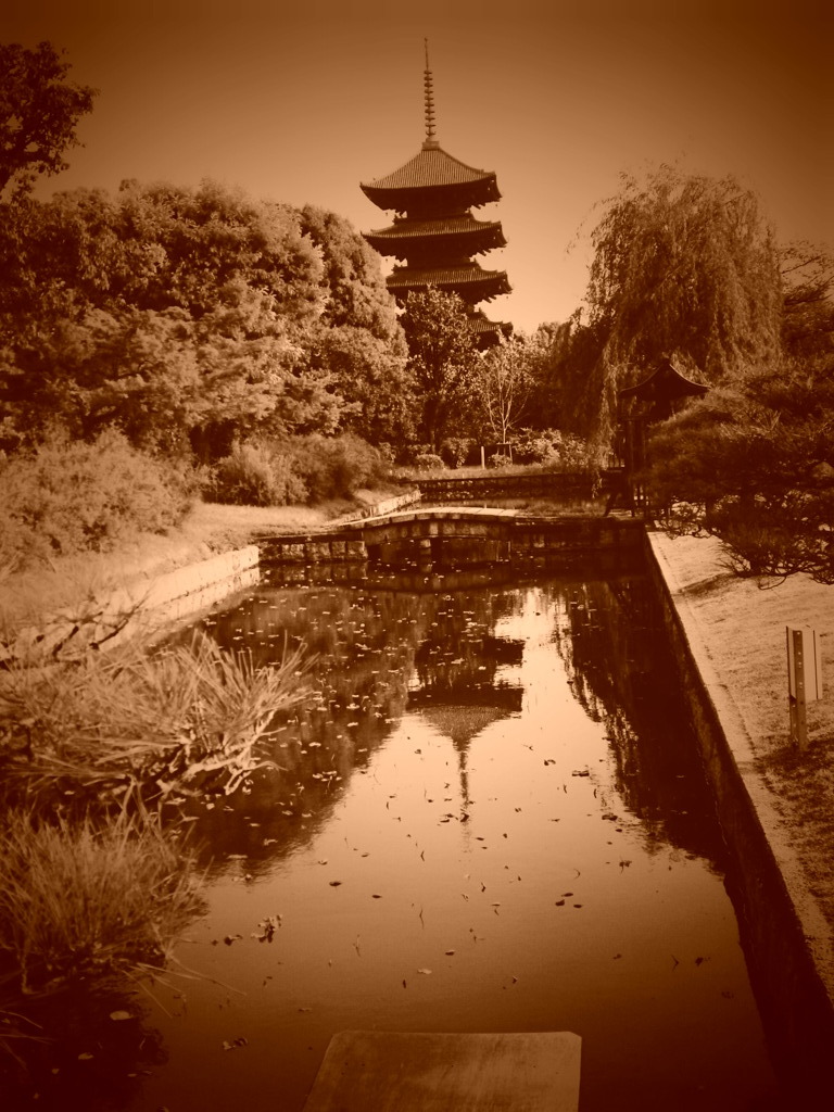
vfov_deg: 40.4
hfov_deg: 30.9
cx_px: 417
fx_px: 1510
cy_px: 556
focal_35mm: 47
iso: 160
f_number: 4.6
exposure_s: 1/320
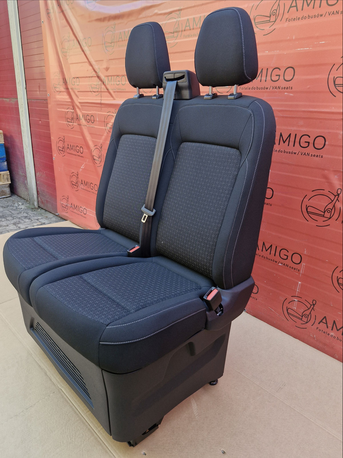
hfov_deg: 58.9
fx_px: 304
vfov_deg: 73.9
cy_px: 229
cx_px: 172
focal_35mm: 23
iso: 200
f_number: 1.8
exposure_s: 1/180
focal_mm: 5.54
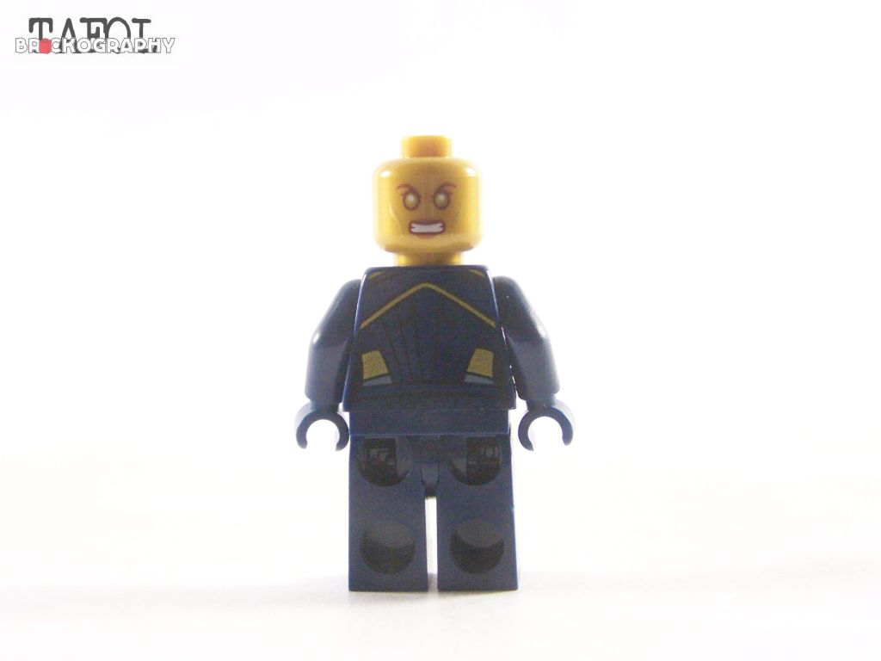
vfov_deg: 21.9
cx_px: 440
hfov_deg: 29.0
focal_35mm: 67
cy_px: 330
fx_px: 1705
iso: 400
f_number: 3.2
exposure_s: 1/60
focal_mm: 11.1
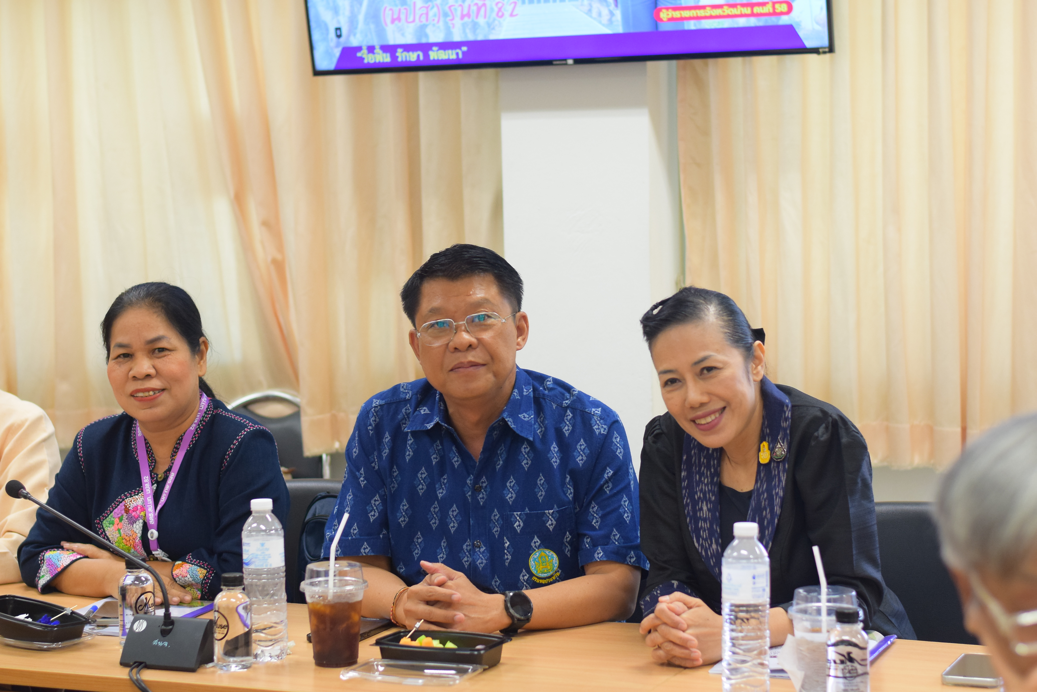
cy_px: 346
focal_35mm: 75
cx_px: 518
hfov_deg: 27.0
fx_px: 2161
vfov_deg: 18.2
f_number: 2.8
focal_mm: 50
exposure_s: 1/250
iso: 1250
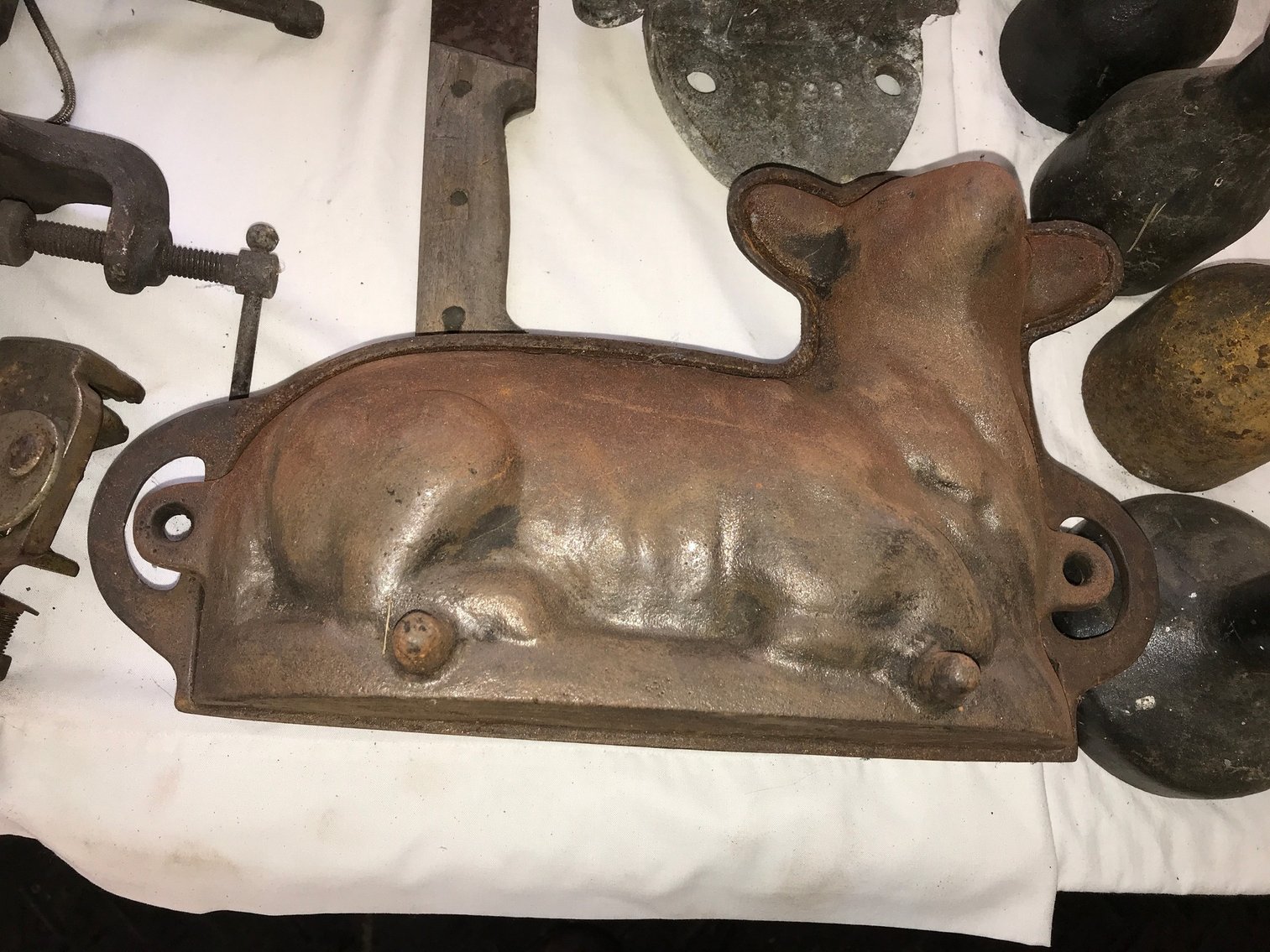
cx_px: 635
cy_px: 476
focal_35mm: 28
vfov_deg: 49.8
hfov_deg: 63.4
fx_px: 1027
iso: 20
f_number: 1.8
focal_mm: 3.99
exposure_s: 1/75
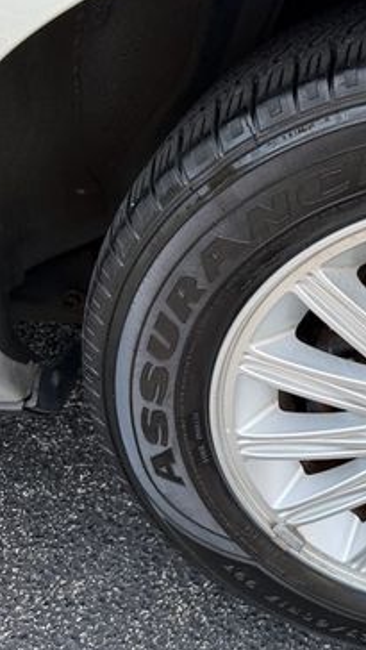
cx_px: 484
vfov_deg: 44.5
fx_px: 793
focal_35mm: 46
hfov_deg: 22.9
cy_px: 295
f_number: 1.78
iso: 80
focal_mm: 6.76
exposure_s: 1/858
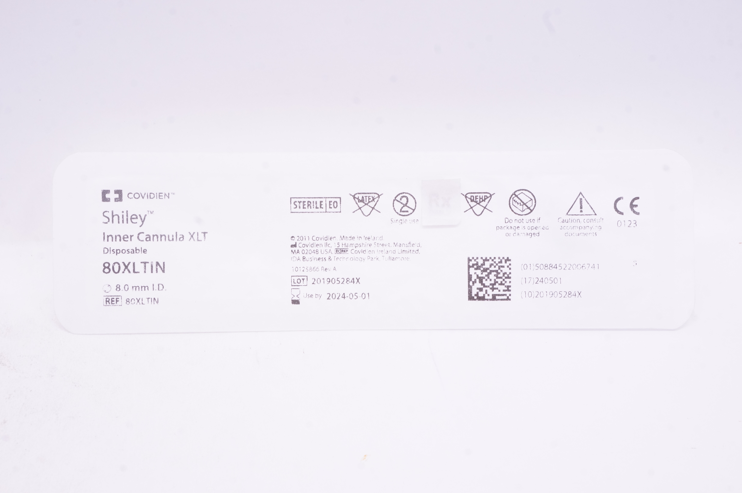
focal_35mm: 54
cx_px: 371
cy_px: 246
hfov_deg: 36.9
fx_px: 1112
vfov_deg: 25.0
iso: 800
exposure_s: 1/20
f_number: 16
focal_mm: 36
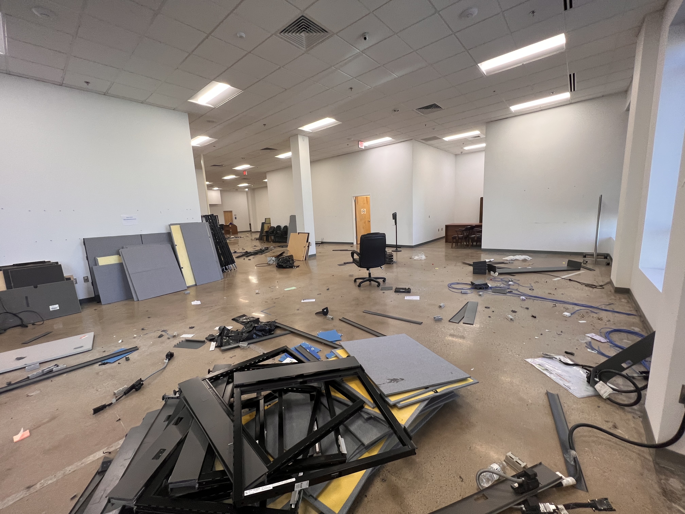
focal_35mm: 13
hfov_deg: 106.2
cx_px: 342
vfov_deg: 89.9
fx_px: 257
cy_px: 257
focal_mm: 1.57
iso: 100
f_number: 1.8
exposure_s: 1/100
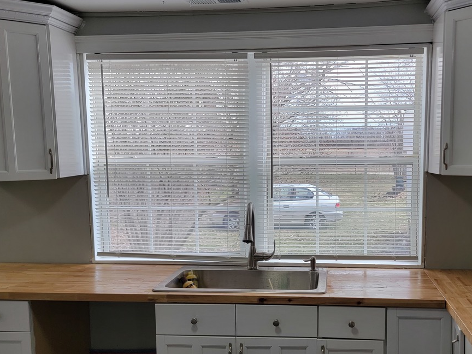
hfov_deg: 46.6
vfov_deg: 35.7
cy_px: 225
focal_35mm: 40
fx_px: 545
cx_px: 281
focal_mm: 6.7
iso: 40
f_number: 1.8
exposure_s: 1/120
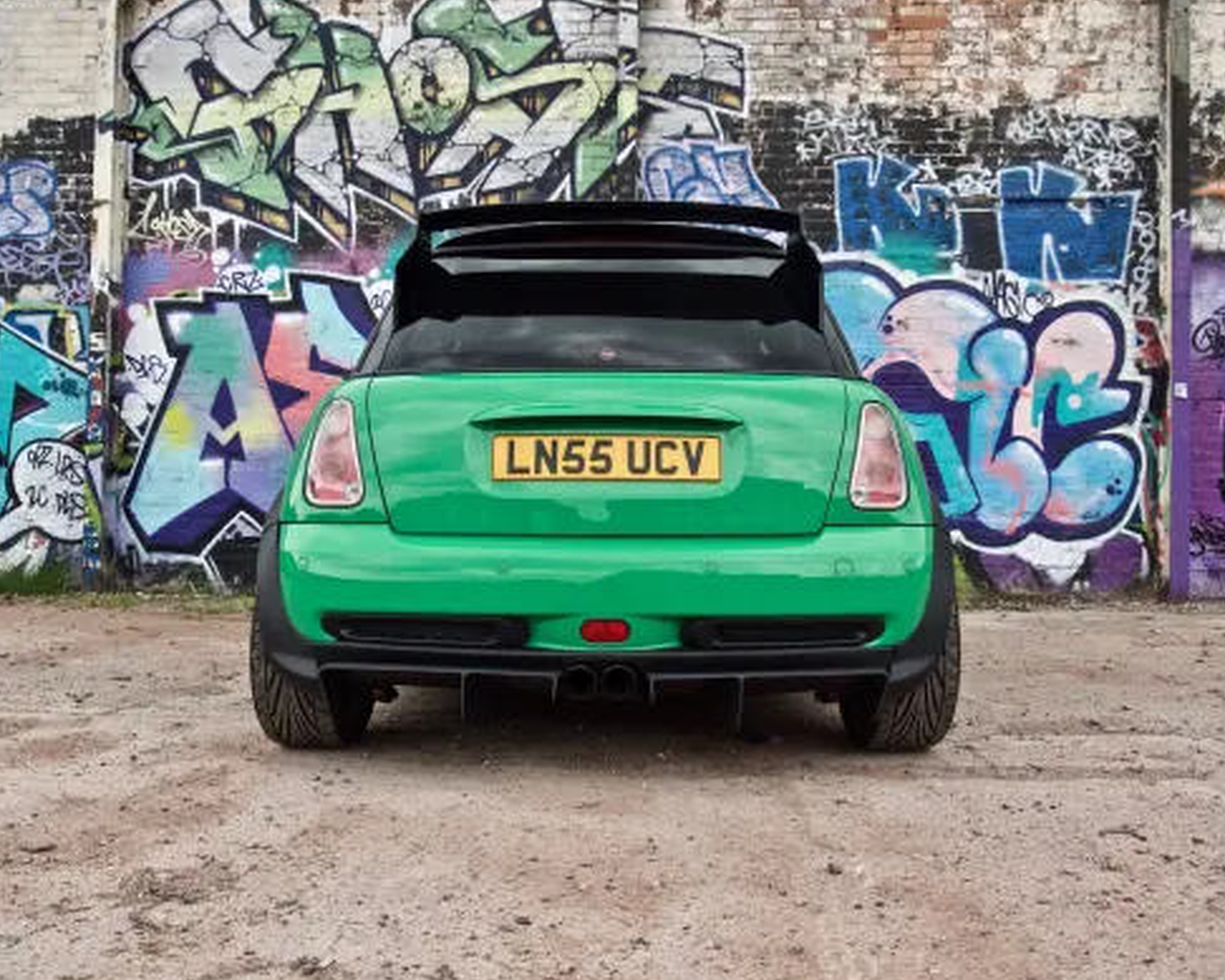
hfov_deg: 58.8
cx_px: 629
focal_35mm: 30
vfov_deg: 48.5
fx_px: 1088
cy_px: 491
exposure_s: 1/200
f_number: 5.6
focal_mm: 14
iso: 100
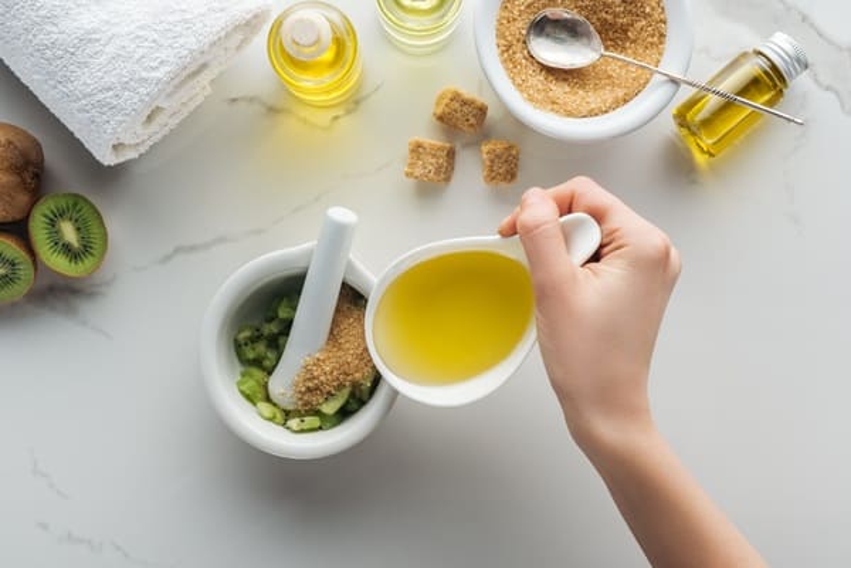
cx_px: 426
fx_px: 1182
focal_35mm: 50
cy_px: 284
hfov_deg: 39.6
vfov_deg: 27.0
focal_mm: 50
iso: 200
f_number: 9
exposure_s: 1/160
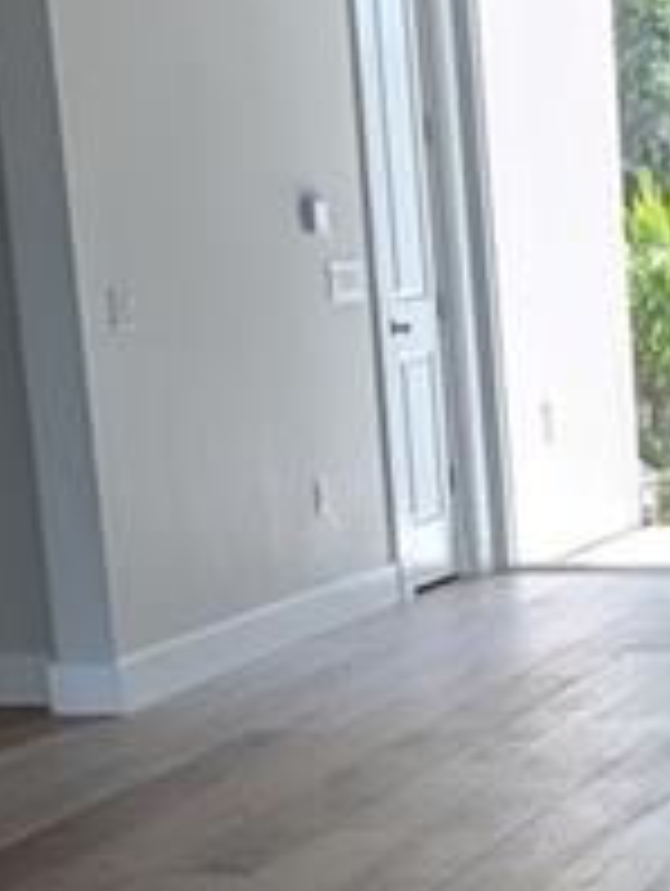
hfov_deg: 13.6
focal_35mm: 97
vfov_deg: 20.0
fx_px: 2498
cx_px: 1230
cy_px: 711
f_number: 2.2
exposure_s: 1/153
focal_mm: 2.35
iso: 44
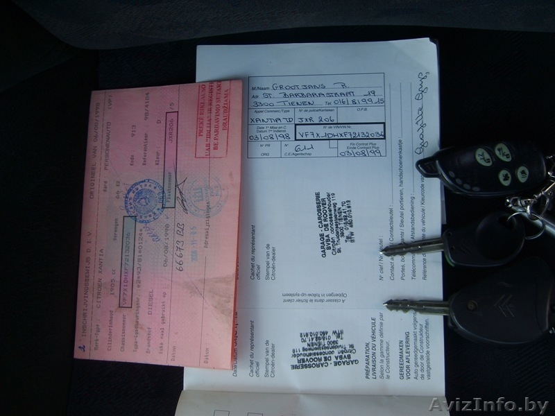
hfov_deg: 52.6
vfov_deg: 40.7
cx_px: 278
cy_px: 208
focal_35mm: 35
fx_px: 561
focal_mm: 5.8
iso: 50
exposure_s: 1/180
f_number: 2.8
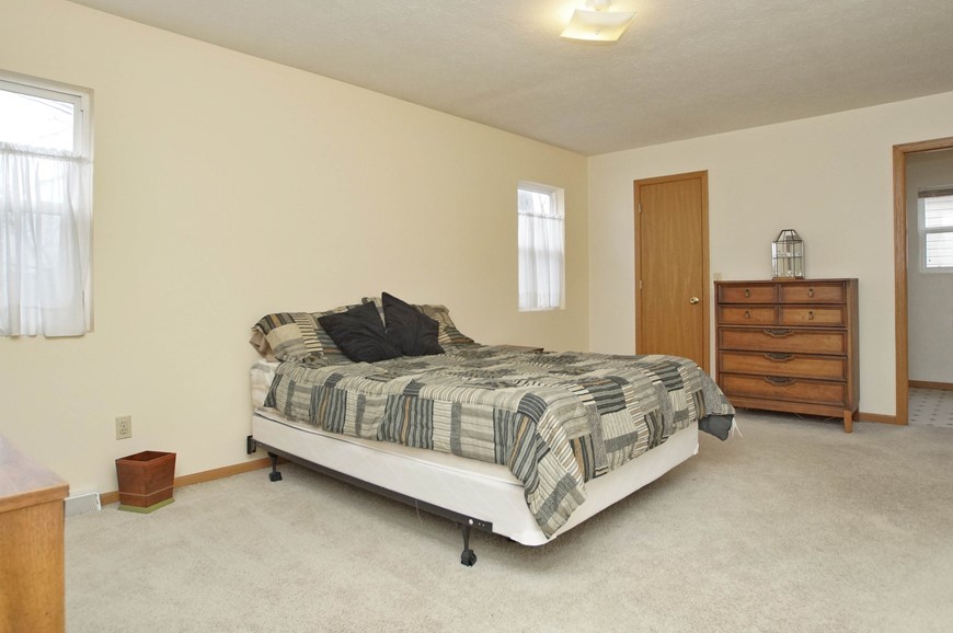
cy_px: 292
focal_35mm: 21
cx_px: 473
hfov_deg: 82.3
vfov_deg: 60.2
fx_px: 545
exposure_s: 1/160
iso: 800
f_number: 4.5
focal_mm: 11
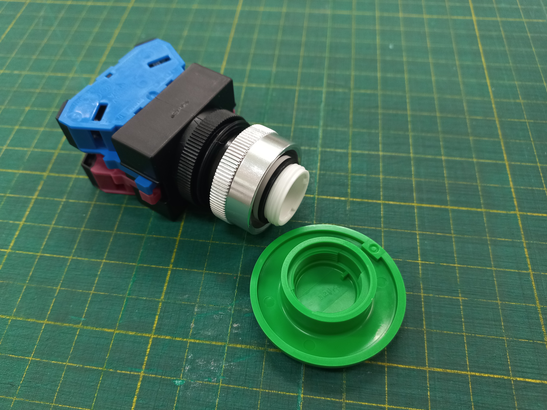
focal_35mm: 27
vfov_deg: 51.3
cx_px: 257
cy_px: 220
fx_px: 427
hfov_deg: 65.3
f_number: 1.8
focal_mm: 4.6
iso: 250
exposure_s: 1/33.3
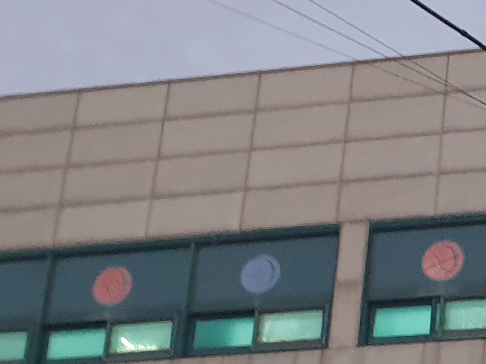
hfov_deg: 16.4
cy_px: 554
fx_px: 1530
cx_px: 744
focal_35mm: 109
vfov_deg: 12.8
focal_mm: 4.3
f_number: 2.4
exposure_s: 1/60
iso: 250
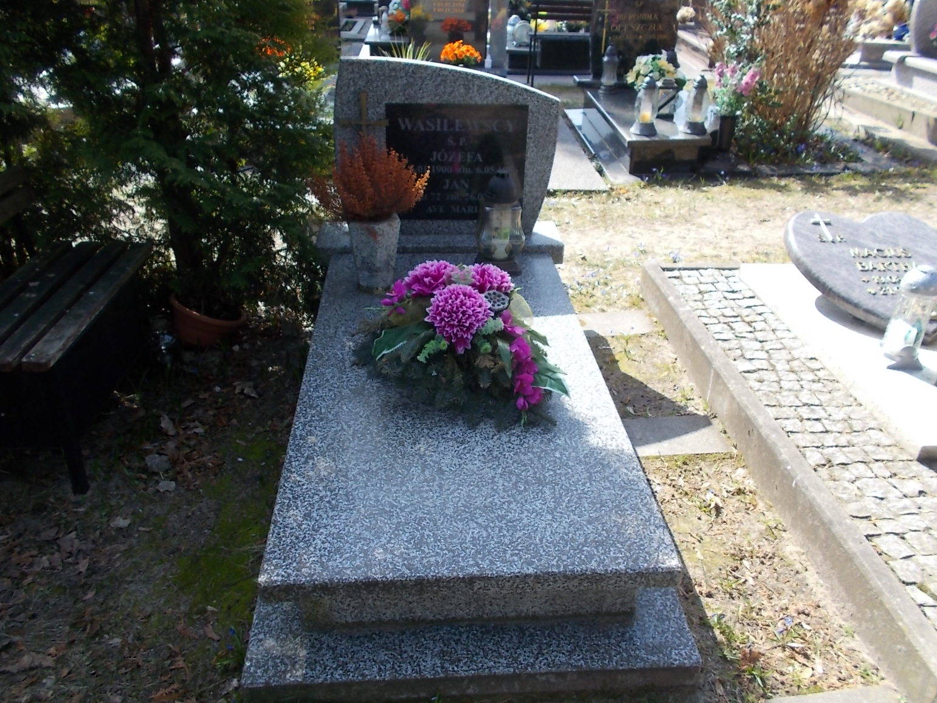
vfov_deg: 51.4
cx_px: 467
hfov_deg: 65.3
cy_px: 341
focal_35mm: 27
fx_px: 731
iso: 80
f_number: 3.2
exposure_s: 1/320
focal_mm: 4.6
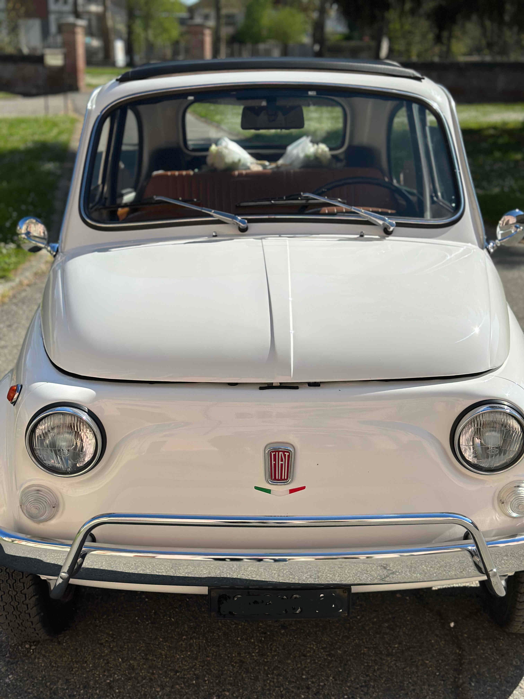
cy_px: 350
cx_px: 262
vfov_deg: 39.7
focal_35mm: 48
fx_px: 969
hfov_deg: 30.3
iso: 100
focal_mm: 6.86
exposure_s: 1/9804
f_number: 1.78
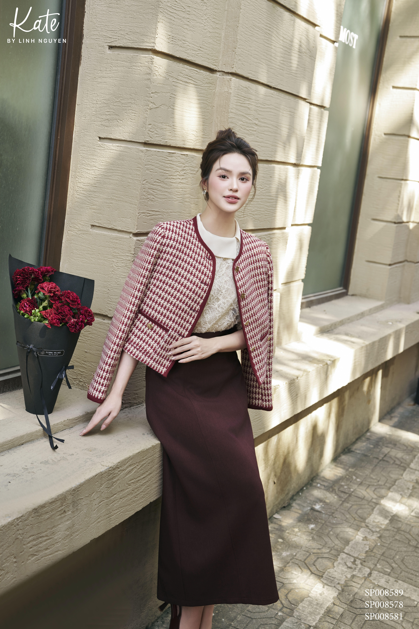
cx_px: 210
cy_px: 314
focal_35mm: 50
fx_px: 873
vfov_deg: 39.6
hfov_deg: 27.0
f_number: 4.5
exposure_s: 1/160
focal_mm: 50
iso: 400
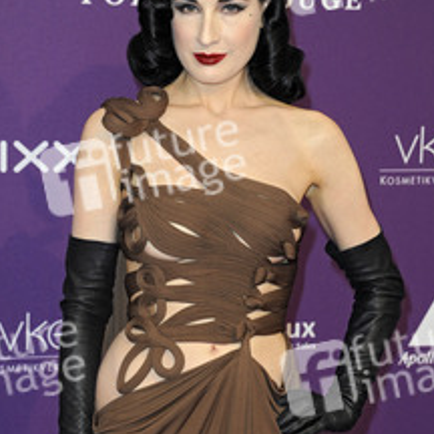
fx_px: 2057
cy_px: 269
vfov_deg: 12.0
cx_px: 201
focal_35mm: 145
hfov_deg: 12.0
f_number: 6.3
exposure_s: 1/200
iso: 500
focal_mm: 92
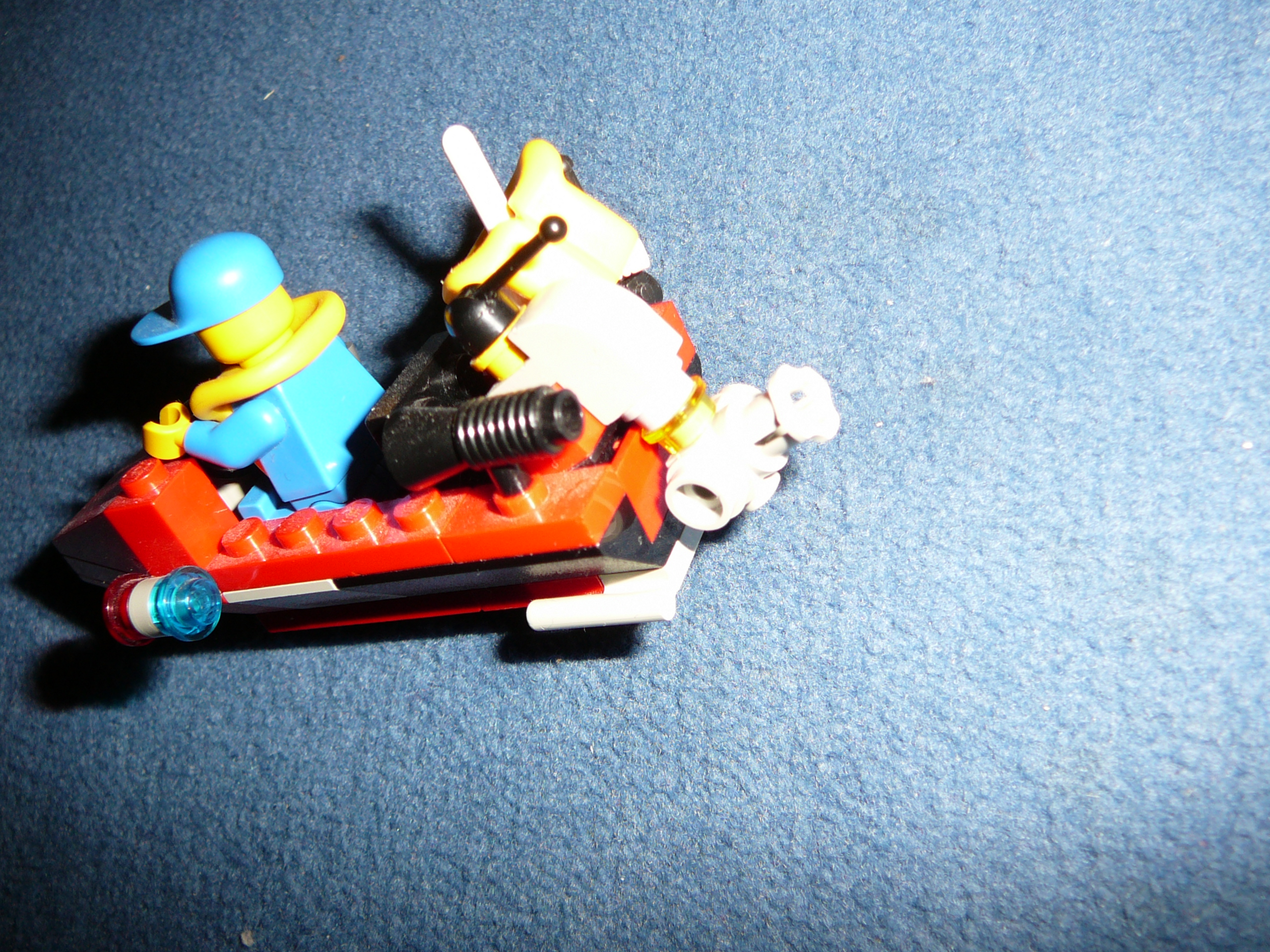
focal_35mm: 35
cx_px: 635
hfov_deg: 52.6
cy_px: 476
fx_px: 1284
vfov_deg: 40.7
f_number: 2.8
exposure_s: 1/30
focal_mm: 5.2
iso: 80
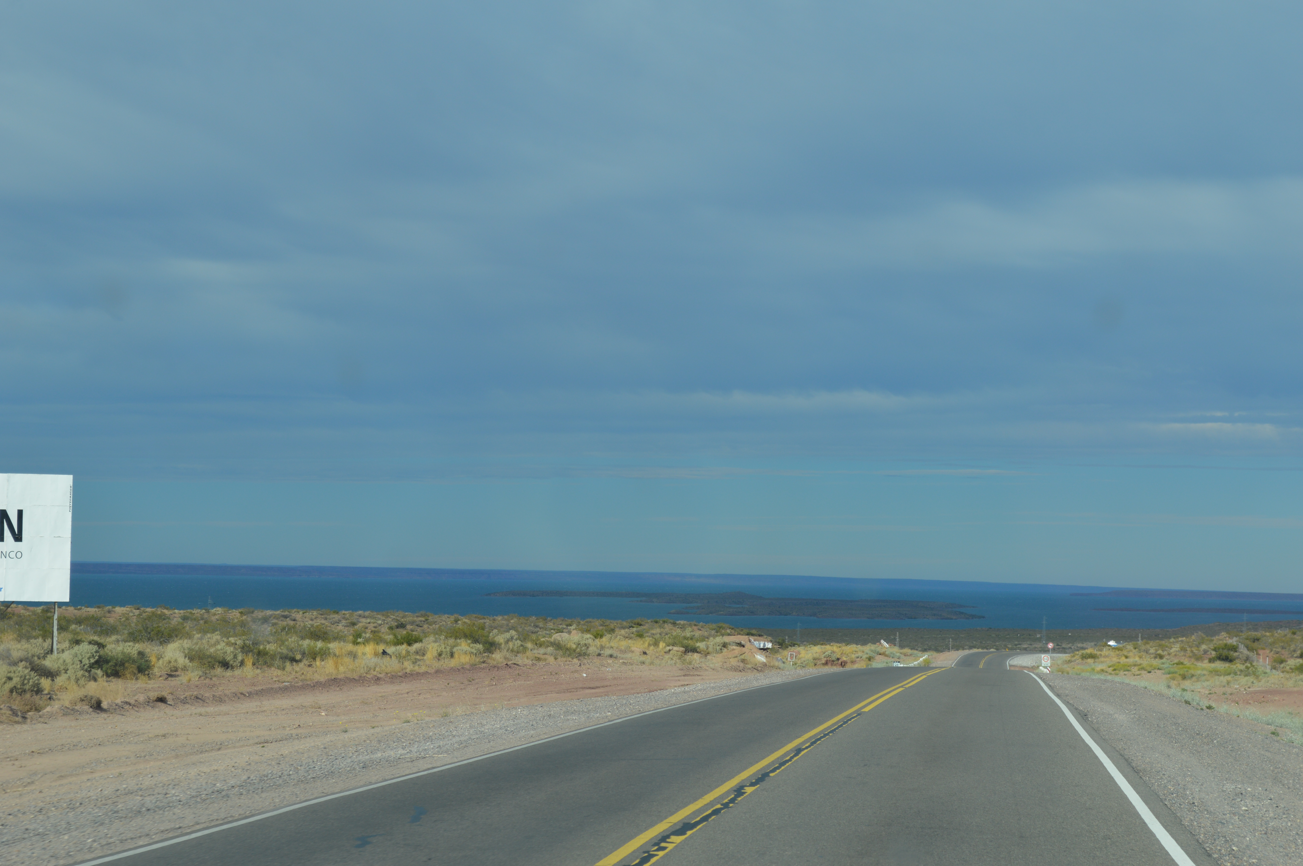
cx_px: 652
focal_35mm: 82
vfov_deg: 16.5
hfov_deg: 24.6
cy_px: 433
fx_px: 2983
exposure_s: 1/250
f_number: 8
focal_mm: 55
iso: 100
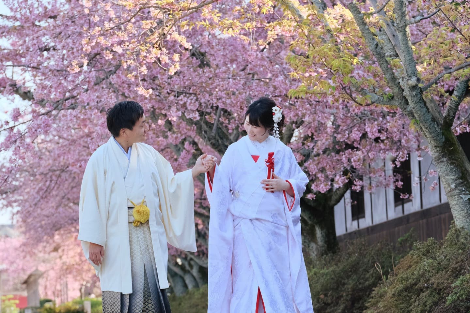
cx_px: 235
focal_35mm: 210
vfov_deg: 6.5
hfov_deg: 9.8
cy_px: 156
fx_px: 2741
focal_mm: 140
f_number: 7.1
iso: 1600
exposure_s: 1/320
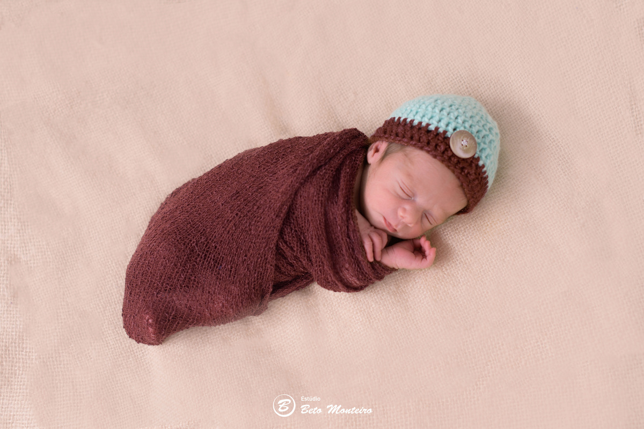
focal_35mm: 75
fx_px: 1342
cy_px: 214
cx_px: 322
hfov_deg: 27.0
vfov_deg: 18.2
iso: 100
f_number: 2.2
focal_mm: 50
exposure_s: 1/200
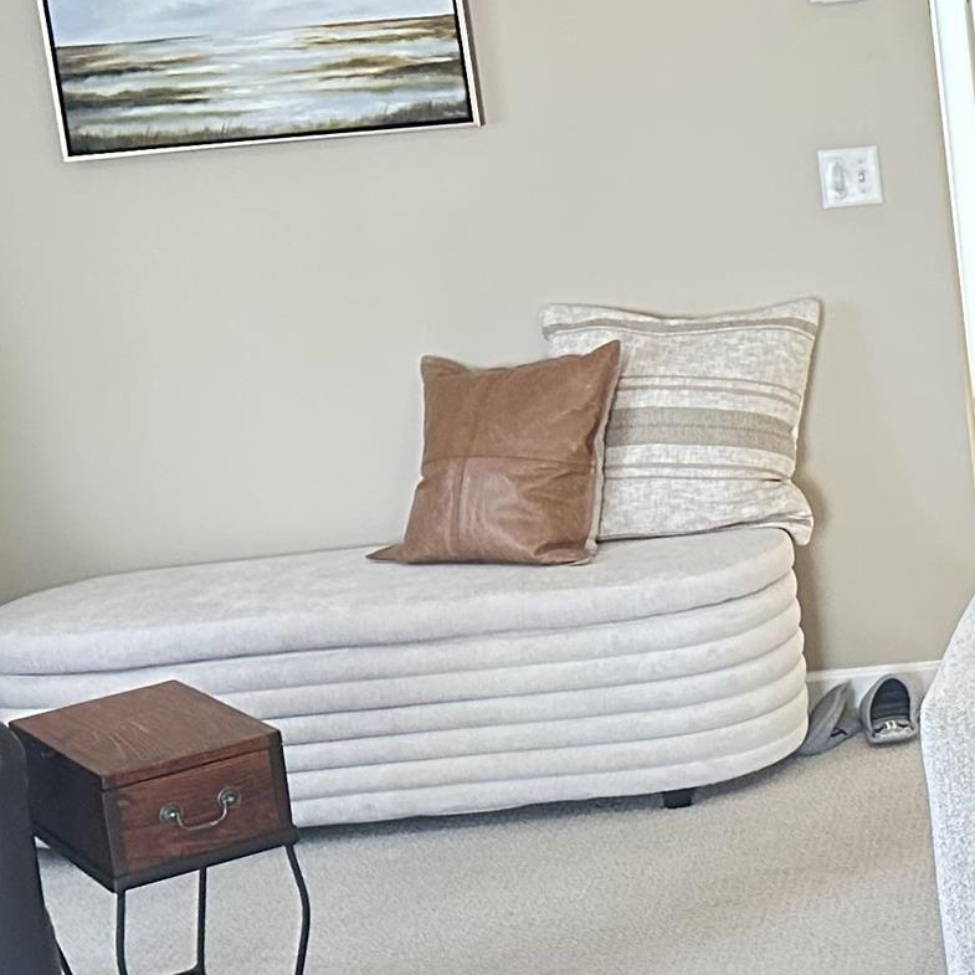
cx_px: 1273
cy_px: 292
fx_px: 2645
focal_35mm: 83
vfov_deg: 20.8
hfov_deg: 19.3
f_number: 1.78
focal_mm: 6.86
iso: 640
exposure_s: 1/60
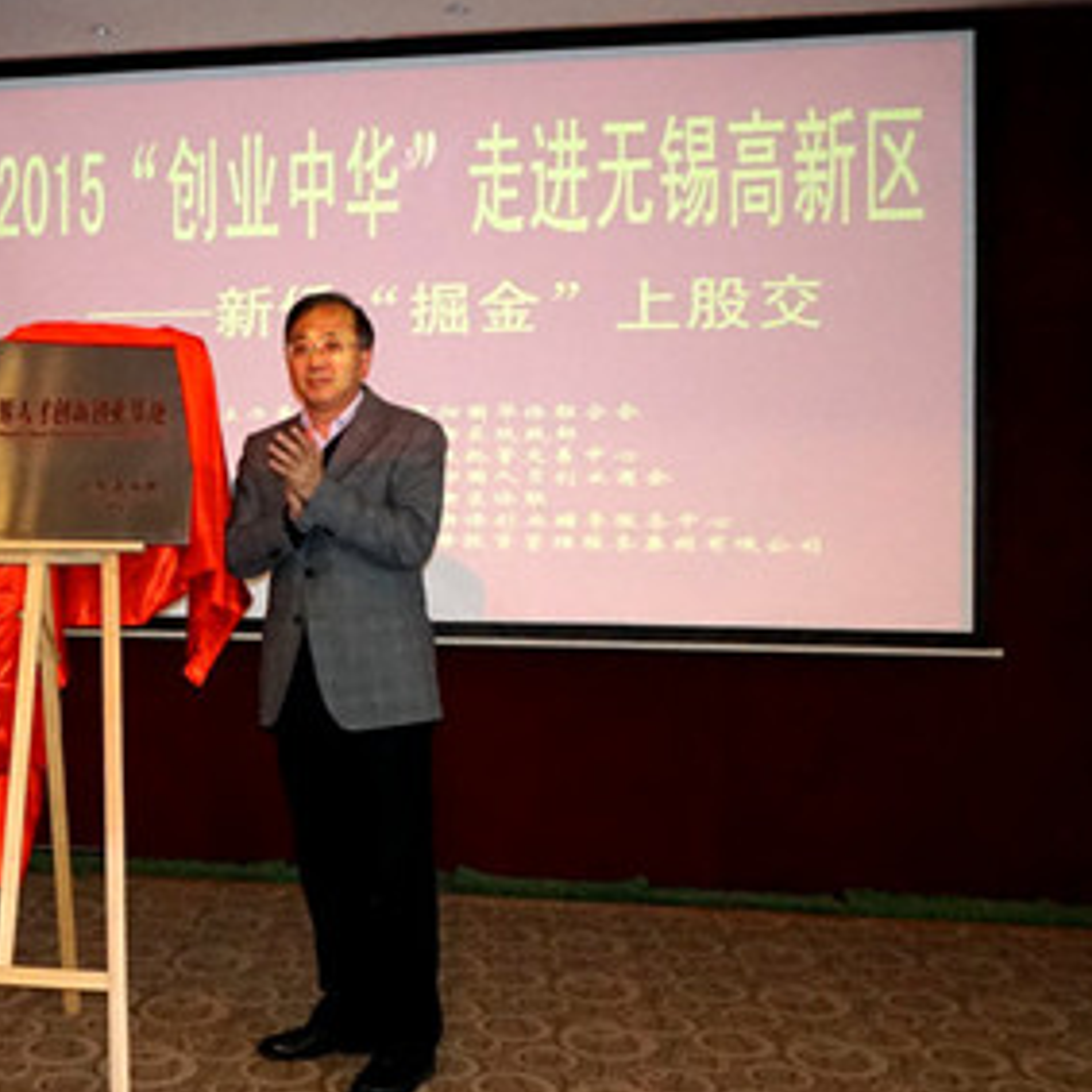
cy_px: 511
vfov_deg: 46.0
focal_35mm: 36
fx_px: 1285
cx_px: 224
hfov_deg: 43.9
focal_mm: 16
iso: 3200
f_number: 11
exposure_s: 1/60
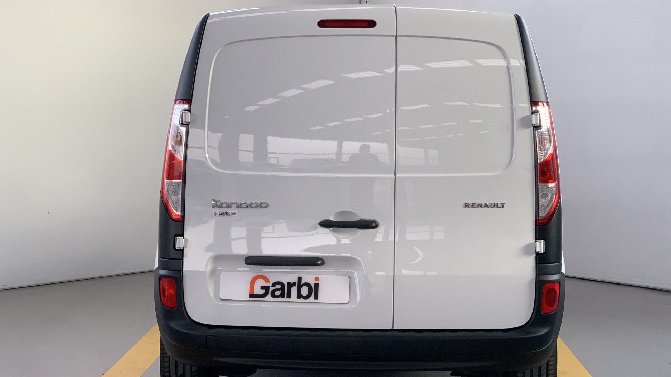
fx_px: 1014
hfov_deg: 36.6
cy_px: 225
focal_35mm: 57
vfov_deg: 21.1
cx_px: 334
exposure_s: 1/91
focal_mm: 6
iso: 125
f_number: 2.4
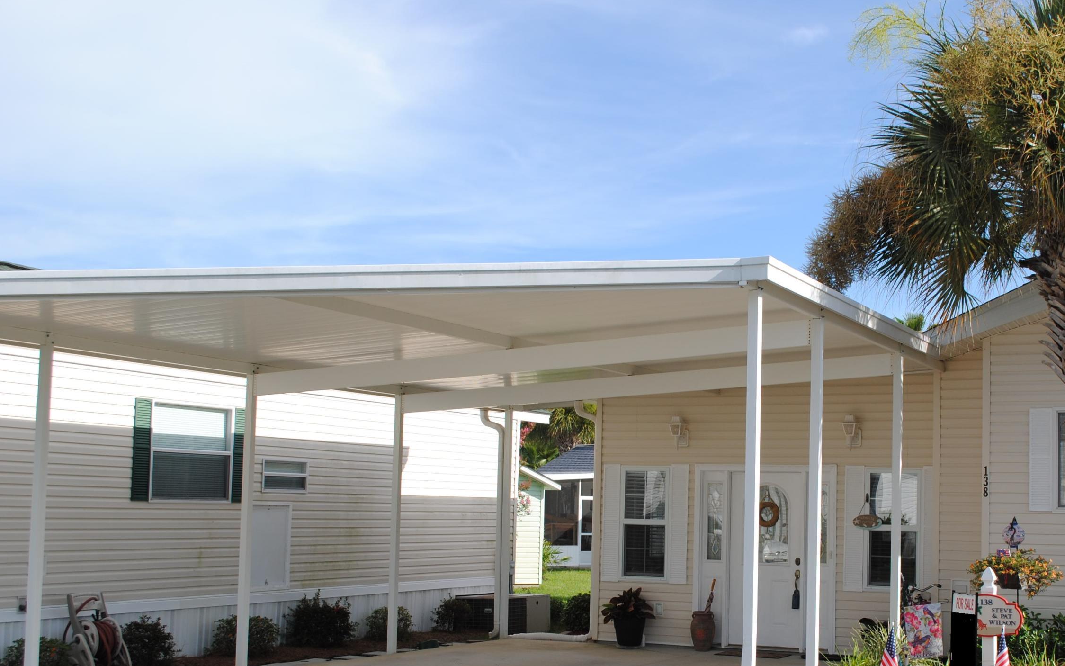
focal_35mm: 49
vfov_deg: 26.3
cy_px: 390
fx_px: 1422
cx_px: 695
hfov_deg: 40.6
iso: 100
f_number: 8
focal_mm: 24
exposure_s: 1/250
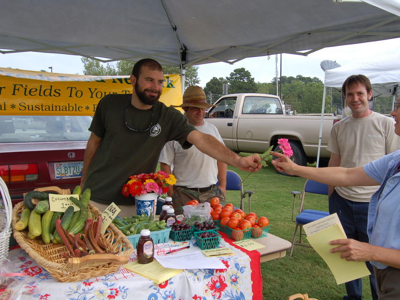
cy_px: 151
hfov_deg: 59.8
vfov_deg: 46.8
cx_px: 225
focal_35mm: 30
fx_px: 347
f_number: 6.3
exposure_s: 1/160
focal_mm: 18
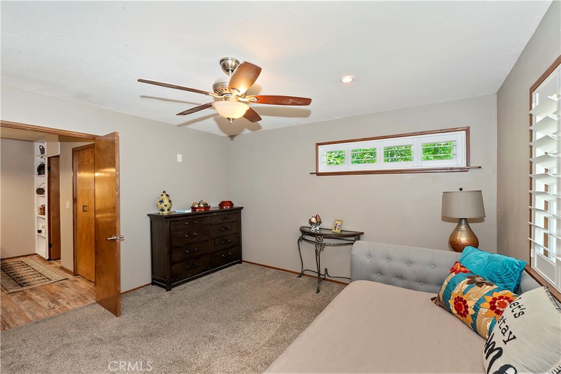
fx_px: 234
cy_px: 187
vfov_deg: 77.3
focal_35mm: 15
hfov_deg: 100.4
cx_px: 280
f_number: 8
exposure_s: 1/30
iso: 400
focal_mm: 10
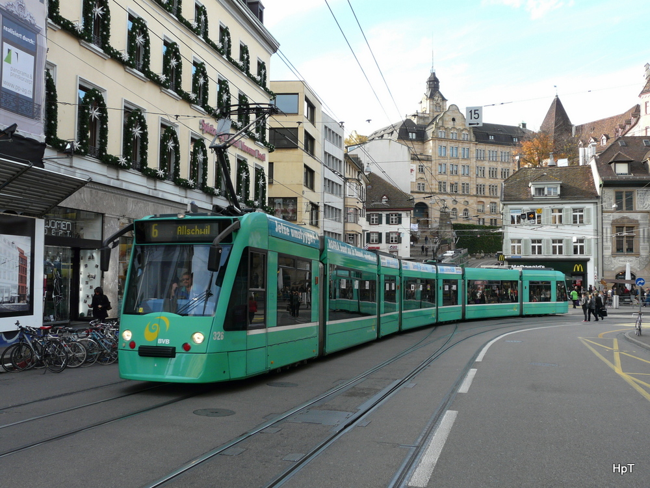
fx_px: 638
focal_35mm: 34
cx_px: 325
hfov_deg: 54.0
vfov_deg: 41.8
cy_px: 244
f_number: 4
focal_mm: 5.6
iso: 100
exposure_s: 1/160
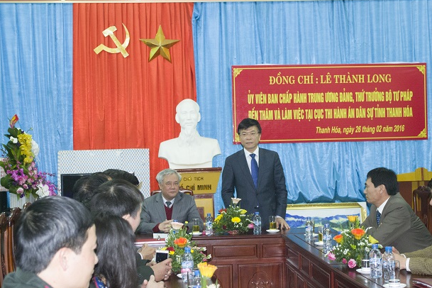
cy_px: 145
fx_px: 768
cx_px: 220
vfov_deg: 21.2
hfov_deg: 31.4
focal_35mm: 64
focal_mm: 40
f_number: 5.3
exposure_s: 1/60
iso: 3200
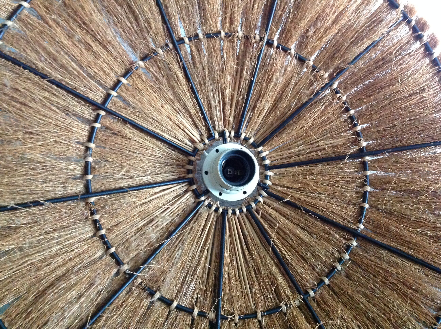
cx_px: 220
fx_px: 445
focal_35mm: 35
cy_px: 164
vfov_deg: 40.6
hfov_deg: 52.7
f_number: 2.4
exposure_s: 1/15
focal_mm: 4.28
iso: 640
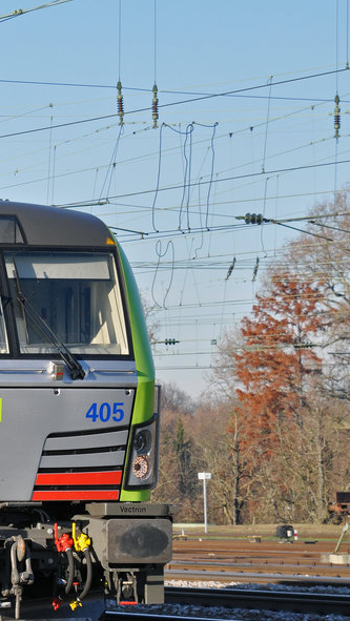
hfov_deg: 5.4
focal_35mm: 223
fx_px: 3675
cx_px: -245
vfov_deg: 9.7
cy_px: 339
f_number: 5.6
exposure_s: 1/1000
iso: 250
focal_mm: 70
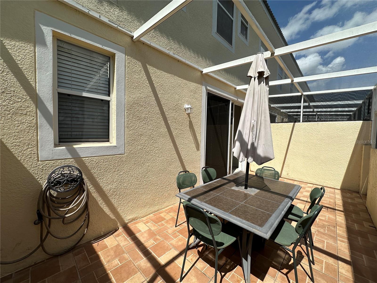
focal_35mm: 14
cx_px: 188
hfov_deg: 102.1
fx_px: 152
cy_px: 142
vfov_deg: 85.7
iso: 50
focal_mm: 2.22
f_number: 2.2
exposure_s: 1/1742
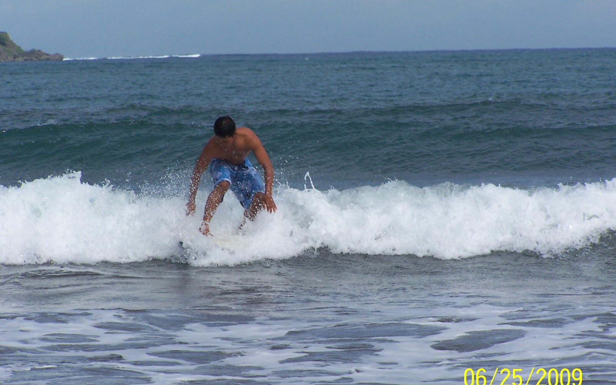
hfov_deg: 7.4
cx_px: 308
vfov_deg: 4.6
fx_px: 4785
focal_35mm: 285
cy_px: 208
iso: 80
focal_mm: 44.4
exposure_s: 1/640
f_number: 7.1
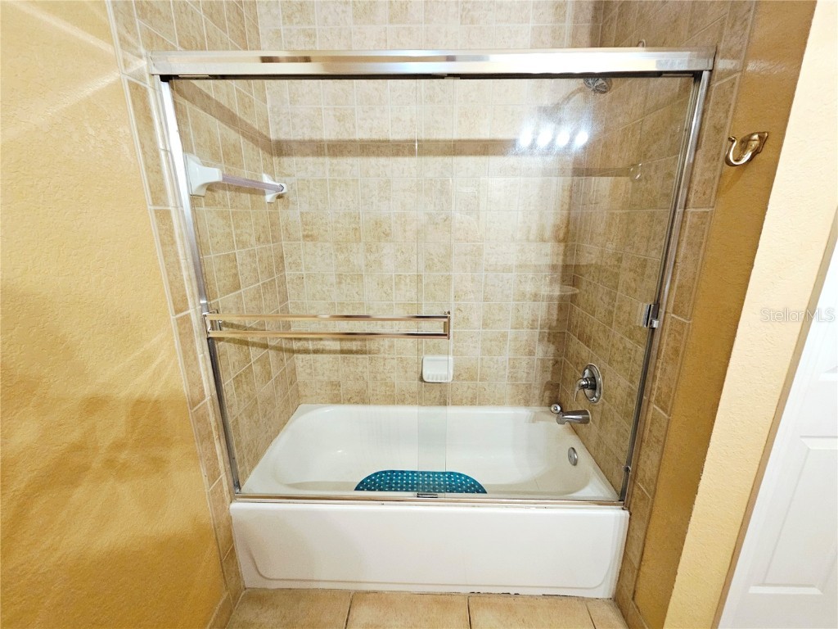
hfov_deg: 106.2
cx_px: 419
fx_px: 315
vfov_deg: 89.9
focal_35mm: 13
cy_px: 314
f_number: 2.2
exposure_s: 1/30
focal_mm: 2.2
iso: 320
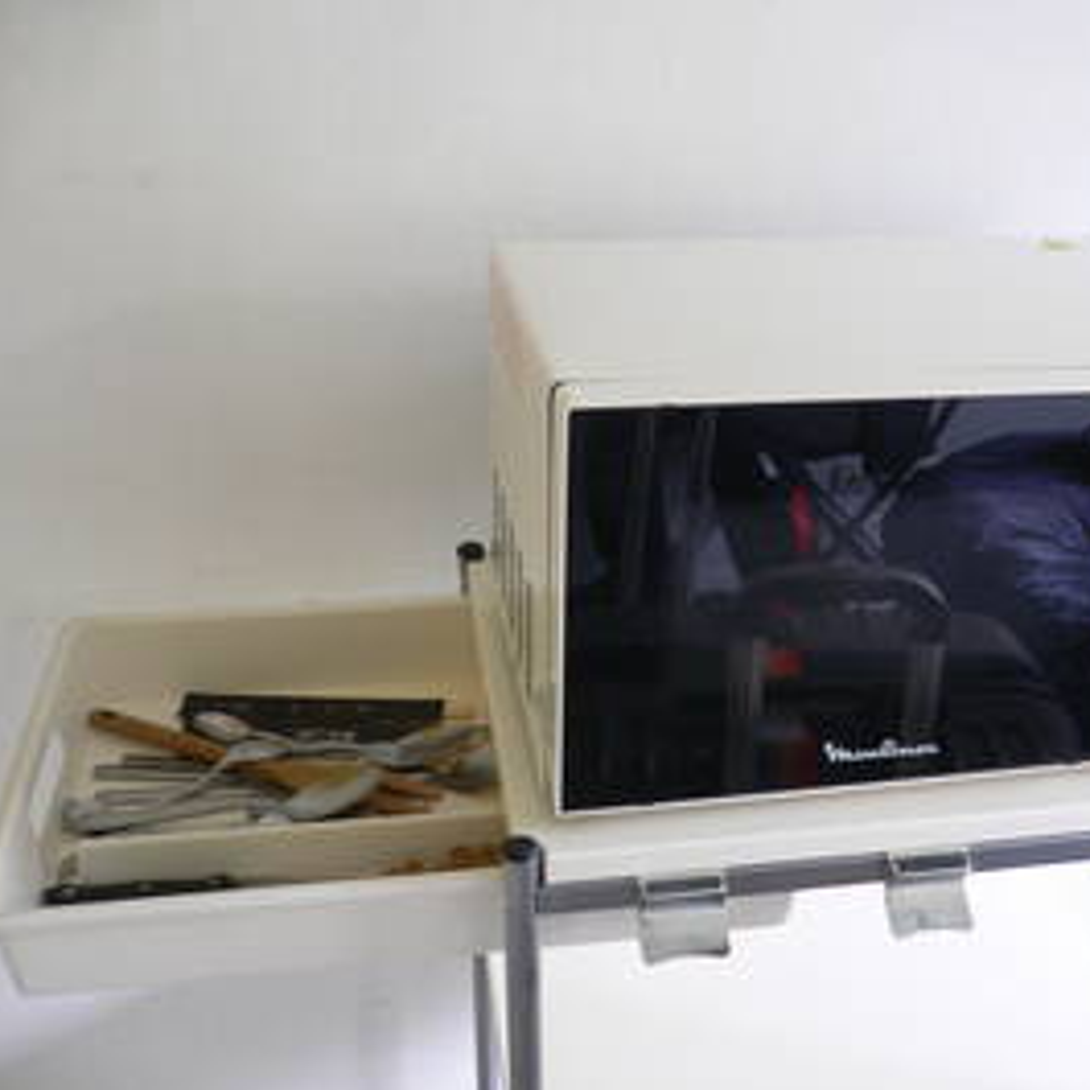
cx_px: 703
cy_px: 547
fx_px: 1496
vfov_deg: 40.0
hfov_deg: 39.7
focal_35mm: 42
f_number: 2.8
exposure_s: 1/15
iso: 150
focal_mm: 5.8
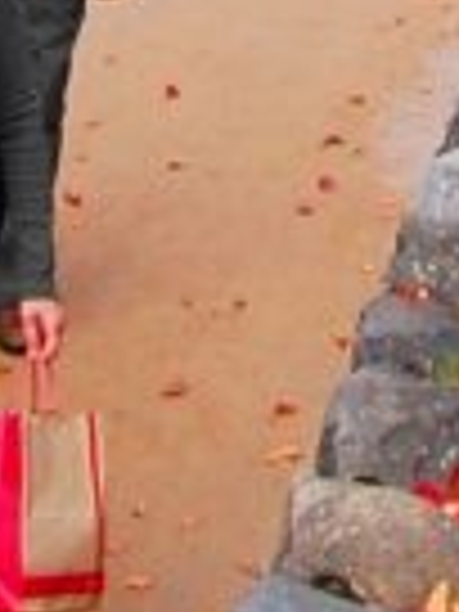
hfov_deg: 9.1
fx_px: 2893
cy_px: -1246
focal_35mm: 164
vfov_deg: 9.4
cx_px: 286
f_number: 8
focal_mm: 15
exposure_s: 1/100
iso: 320
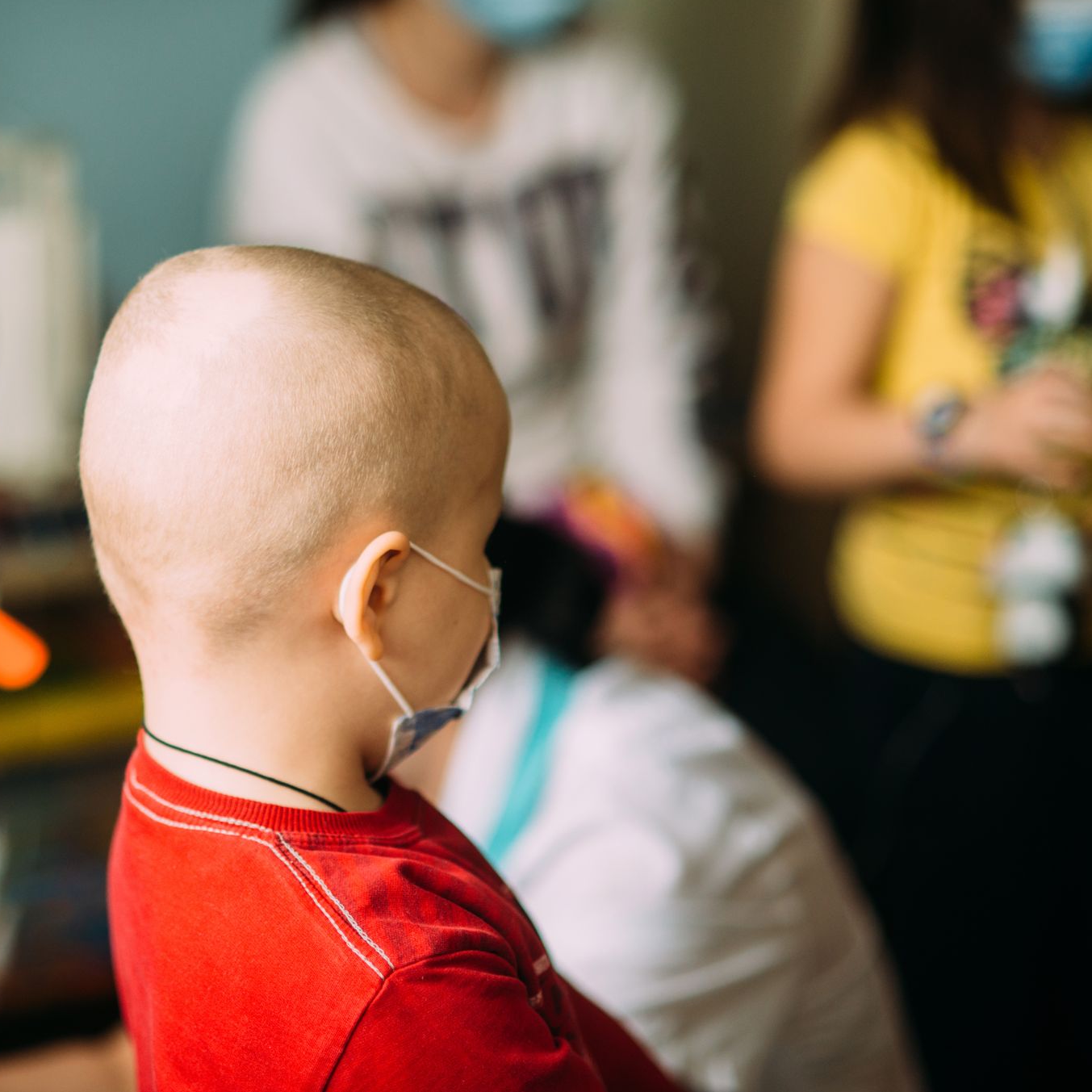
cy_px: 543
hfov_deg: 15.9
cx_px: 335
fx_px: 3890
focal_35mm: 109
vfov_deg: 16.0
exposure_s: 1/250
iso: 500
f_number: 2.2
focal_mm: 85
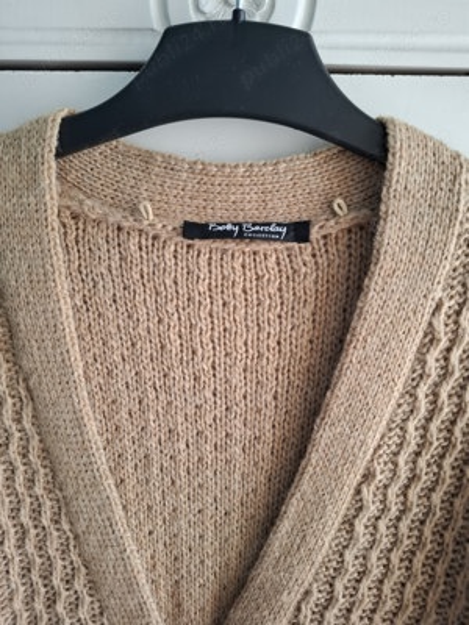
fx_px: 415
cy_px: 312
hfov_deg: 58.9
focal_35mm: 23
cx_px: 234
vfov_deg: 73.9
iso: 250
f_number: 1.8
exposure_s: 1/50
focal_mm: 5.54
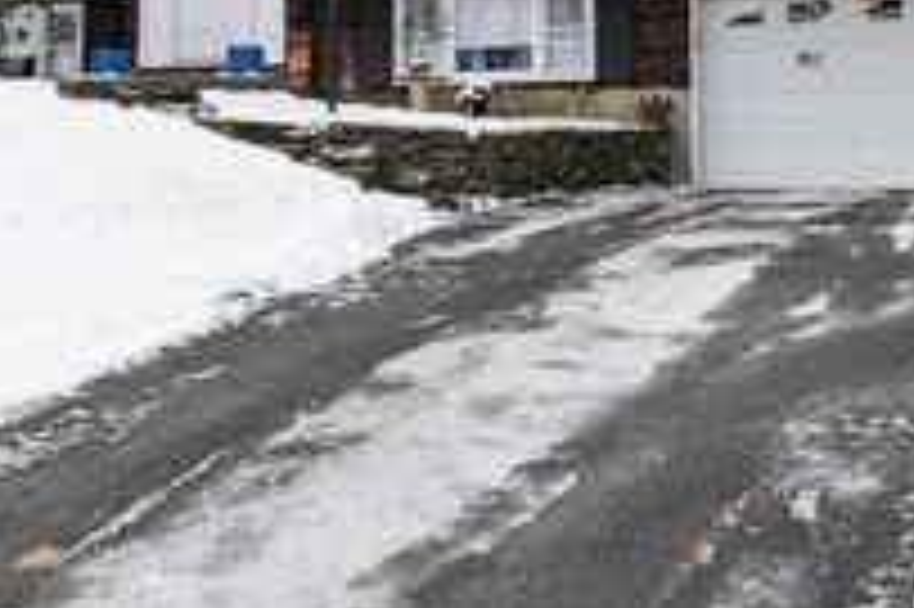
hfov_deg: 33.4
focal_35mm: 59
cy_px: -128
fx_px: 1497
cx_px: 248
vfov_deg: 21.3
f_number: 8
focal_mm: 24
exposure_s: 1/1250
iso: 160
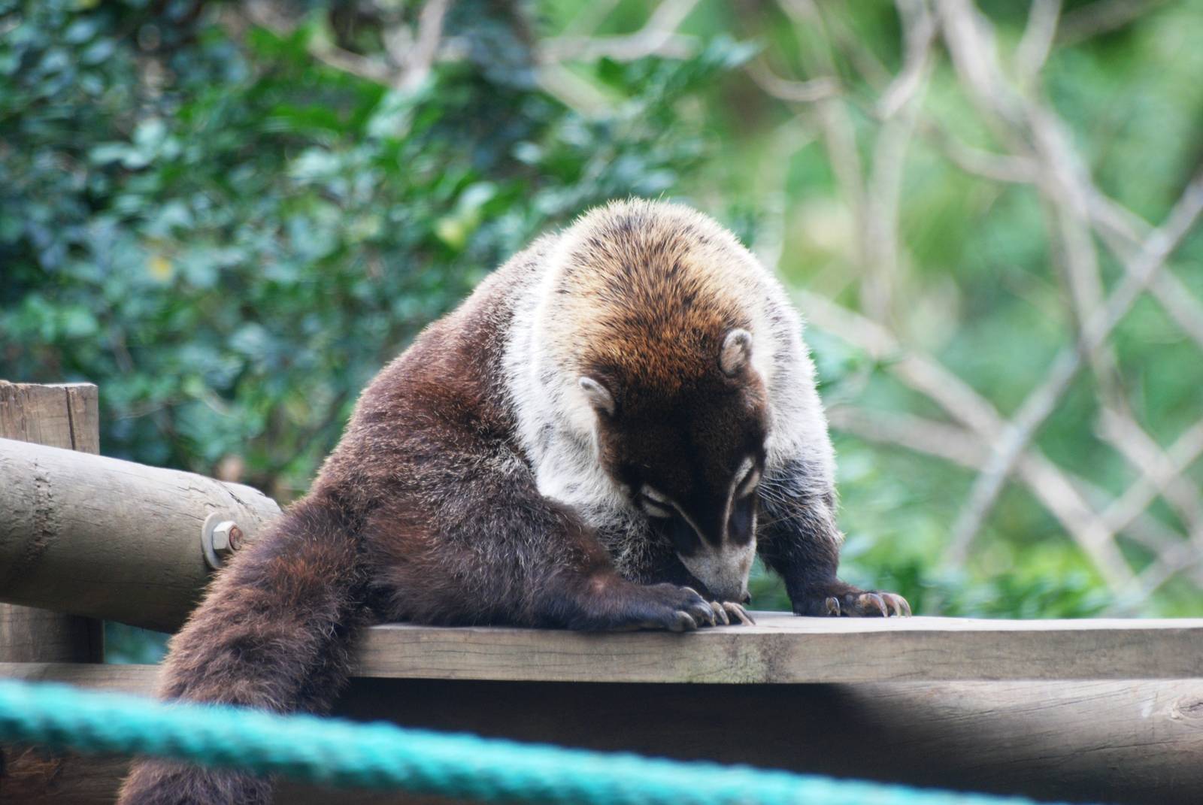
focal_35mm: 450
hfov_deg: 4.6
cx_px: 602
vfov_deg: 3.1
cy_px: 402
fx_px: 15055
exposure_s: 1/80
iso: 400
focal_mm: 300
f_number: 5.6
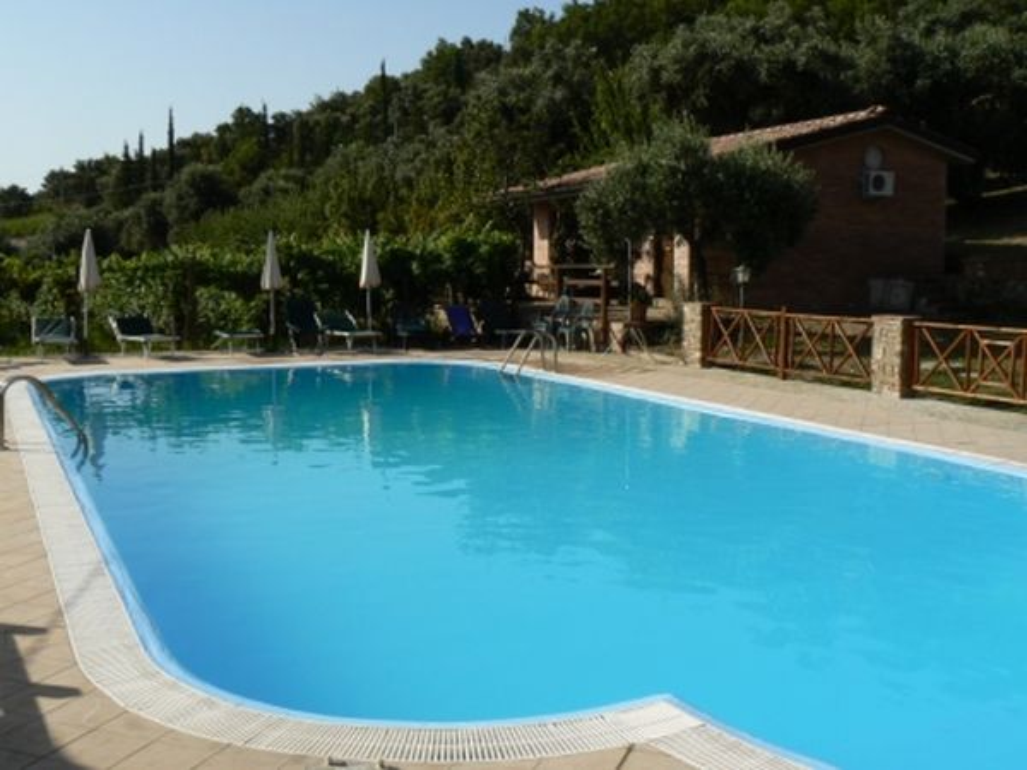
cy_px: 385
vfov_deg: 37.7
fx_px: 1127
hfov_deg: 49.0
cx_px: 514
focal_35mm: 38
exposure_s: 1/400
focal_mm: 6.4
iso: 80
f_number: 8
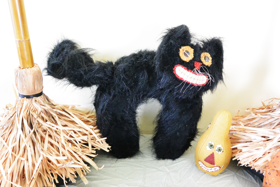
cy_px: 94
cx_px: 140
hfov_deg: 60.3
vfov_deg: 42.3
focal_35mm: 31
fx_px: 241
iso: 1800
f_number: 3.8
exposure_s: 1/30
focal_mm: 11.8
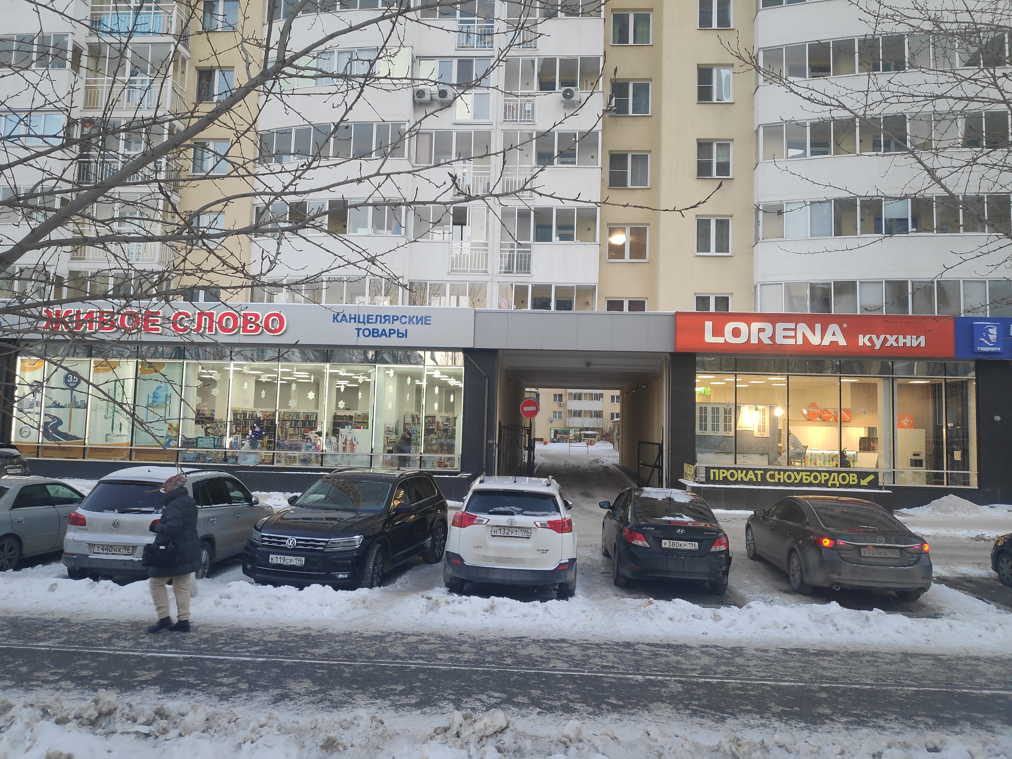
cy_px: 380
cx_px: 506
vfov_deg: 66.0
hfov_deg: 81.7
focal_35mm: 20
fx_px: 585
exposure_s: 1/100
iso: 205
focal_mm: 3.94
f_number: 1.9
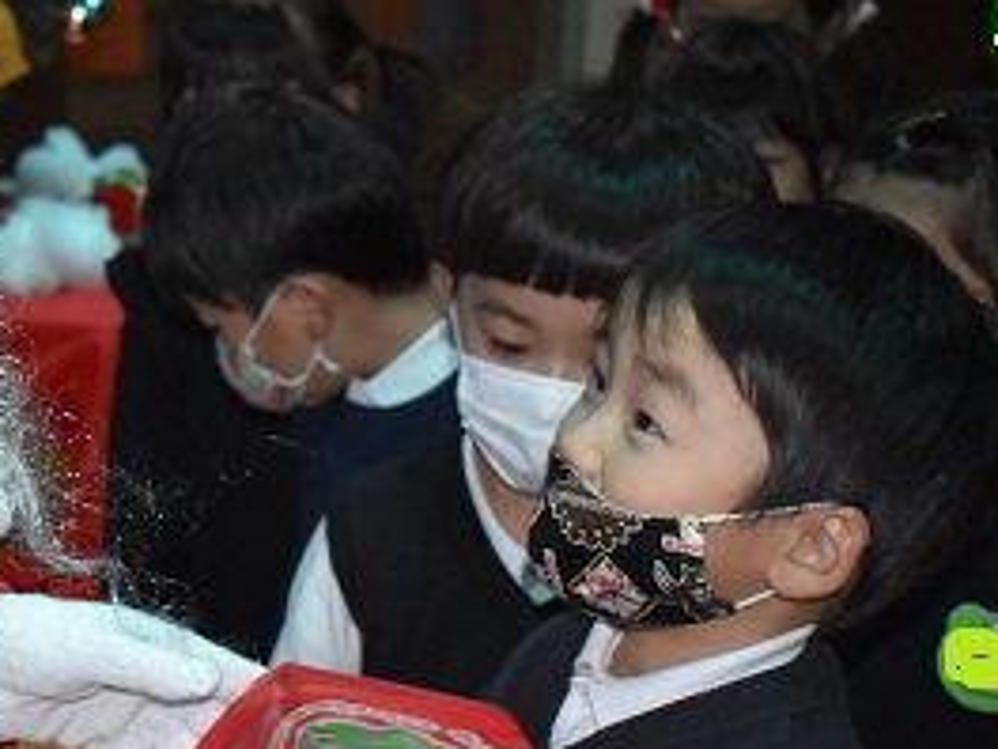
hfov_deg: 21.1
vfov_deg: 16.2
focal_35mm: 91
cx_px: 95
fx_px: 2624
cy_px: 501
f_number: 4
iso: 4000
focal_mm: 26
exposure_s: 1/60
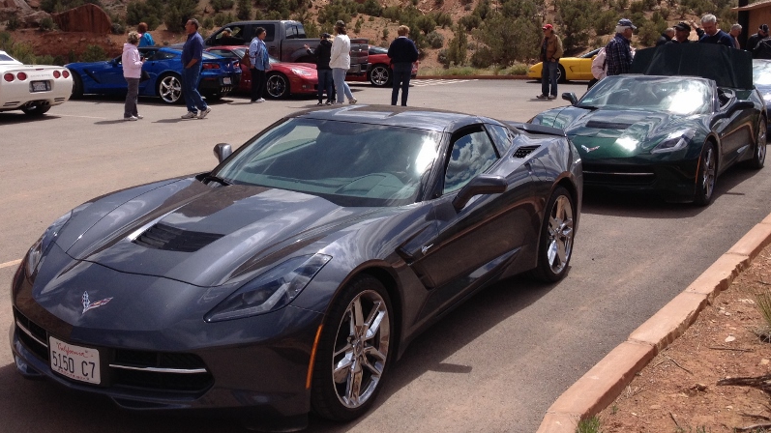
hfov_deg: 42.0
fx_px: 1002
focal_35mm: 49
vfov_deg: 24.0
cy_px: 86
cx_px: 320
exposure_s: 1/2123
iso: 50
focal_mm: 4.28
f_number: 2.4
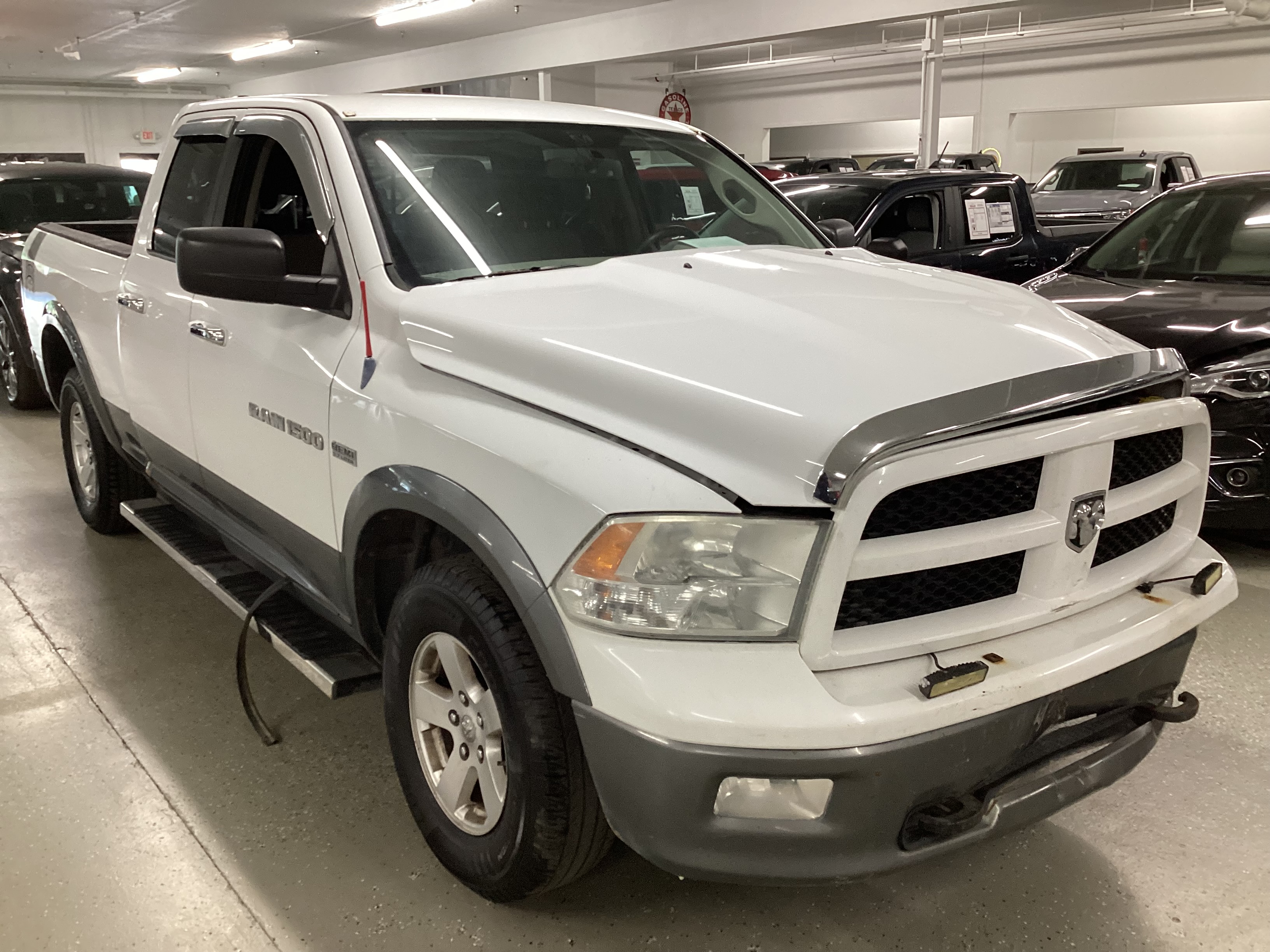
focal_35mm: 31
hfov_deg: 58.4
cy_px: 476
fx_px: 1137
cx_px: 635
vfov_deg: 45.4
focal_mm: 3.3
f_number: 2.4
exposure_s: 1/60
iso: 160
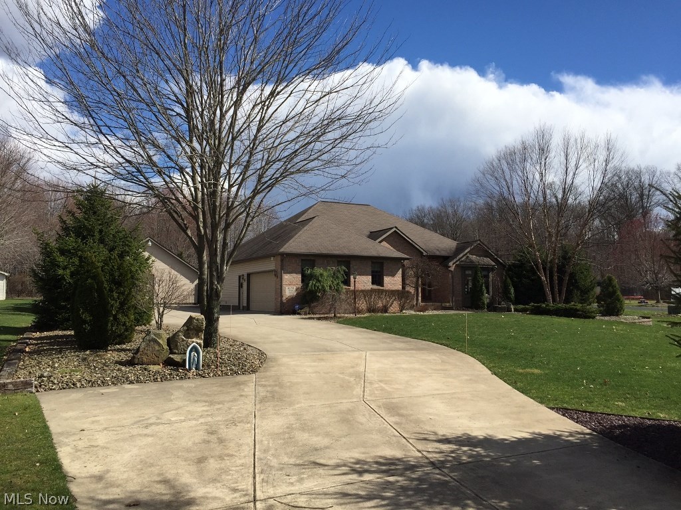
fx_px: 571
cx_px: 340
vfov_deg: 48.2
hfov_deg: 61.7
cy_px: 255
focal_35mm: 29
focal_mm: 4.15
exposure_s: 1/2639
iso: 32
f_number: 2.2
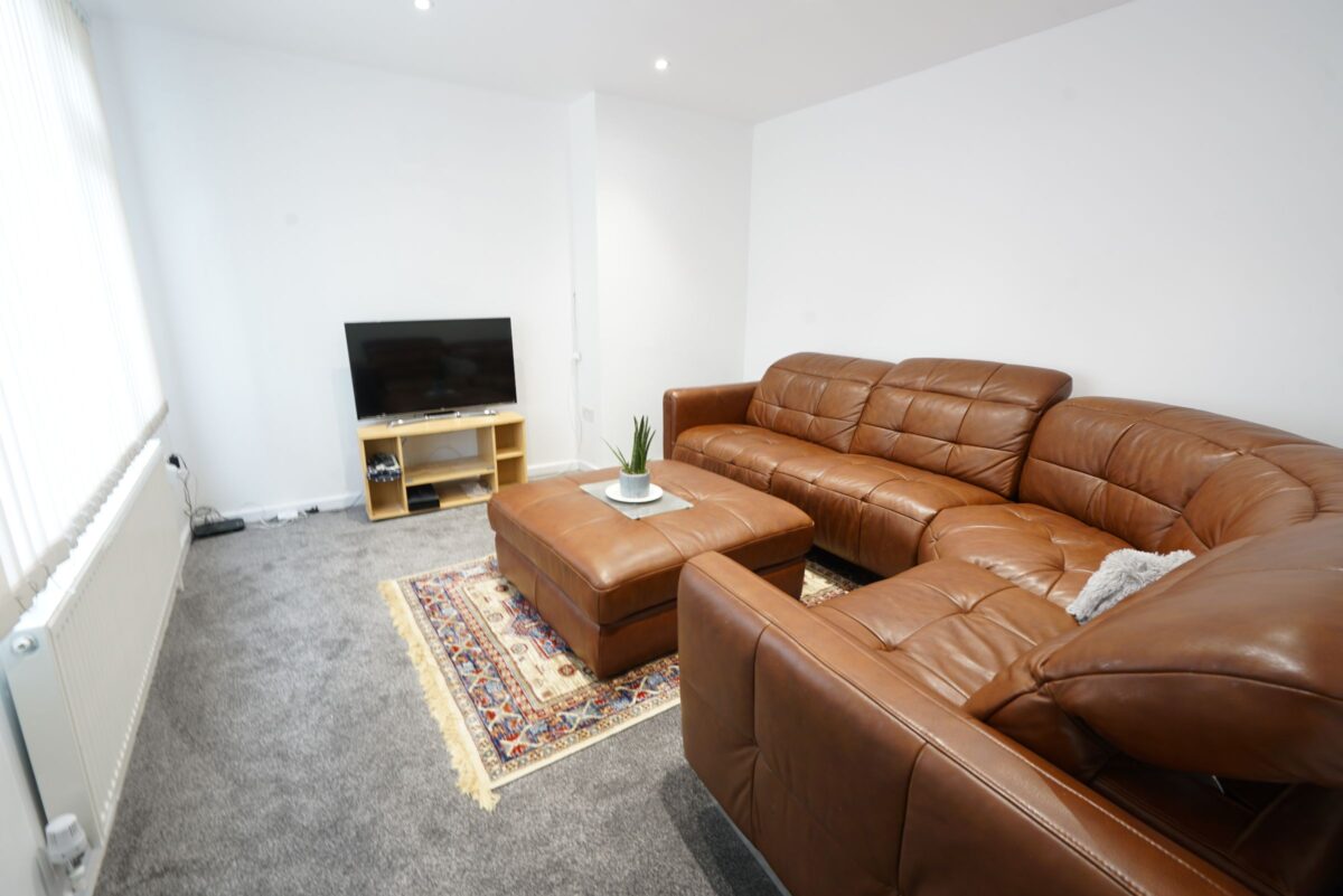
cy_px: 448
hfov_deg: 96.7
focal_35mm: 16
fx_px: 597
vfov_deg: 73.8
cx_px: 672
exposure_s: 1/2
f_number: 8
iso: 200
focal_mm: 16
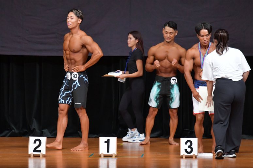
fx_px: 2002
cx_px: 126
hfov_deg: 7.2
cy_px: 84
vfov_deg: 4.8
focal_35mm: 285
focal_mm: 190
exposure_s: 1/400
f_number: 5.6
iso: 5000
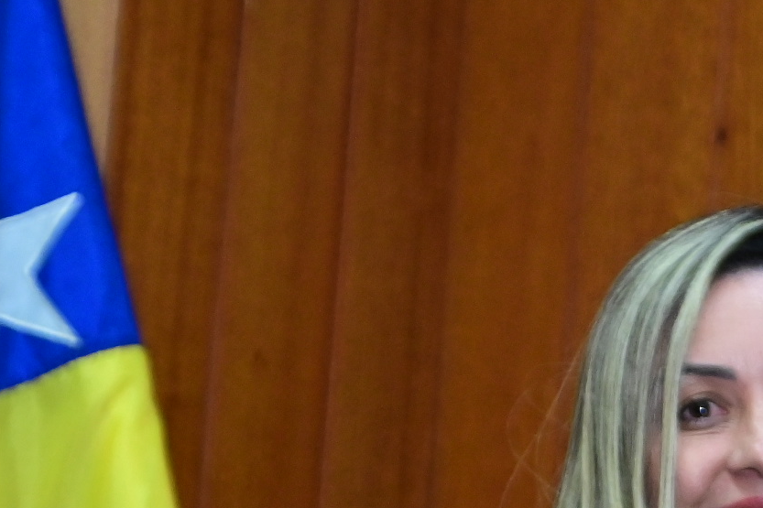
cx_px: 1118
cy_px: 763
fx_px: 5001
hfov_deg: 8.5
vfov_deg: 5.8
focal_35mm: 236
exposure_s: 1/125
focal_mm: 65
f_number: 6.3
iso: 3200
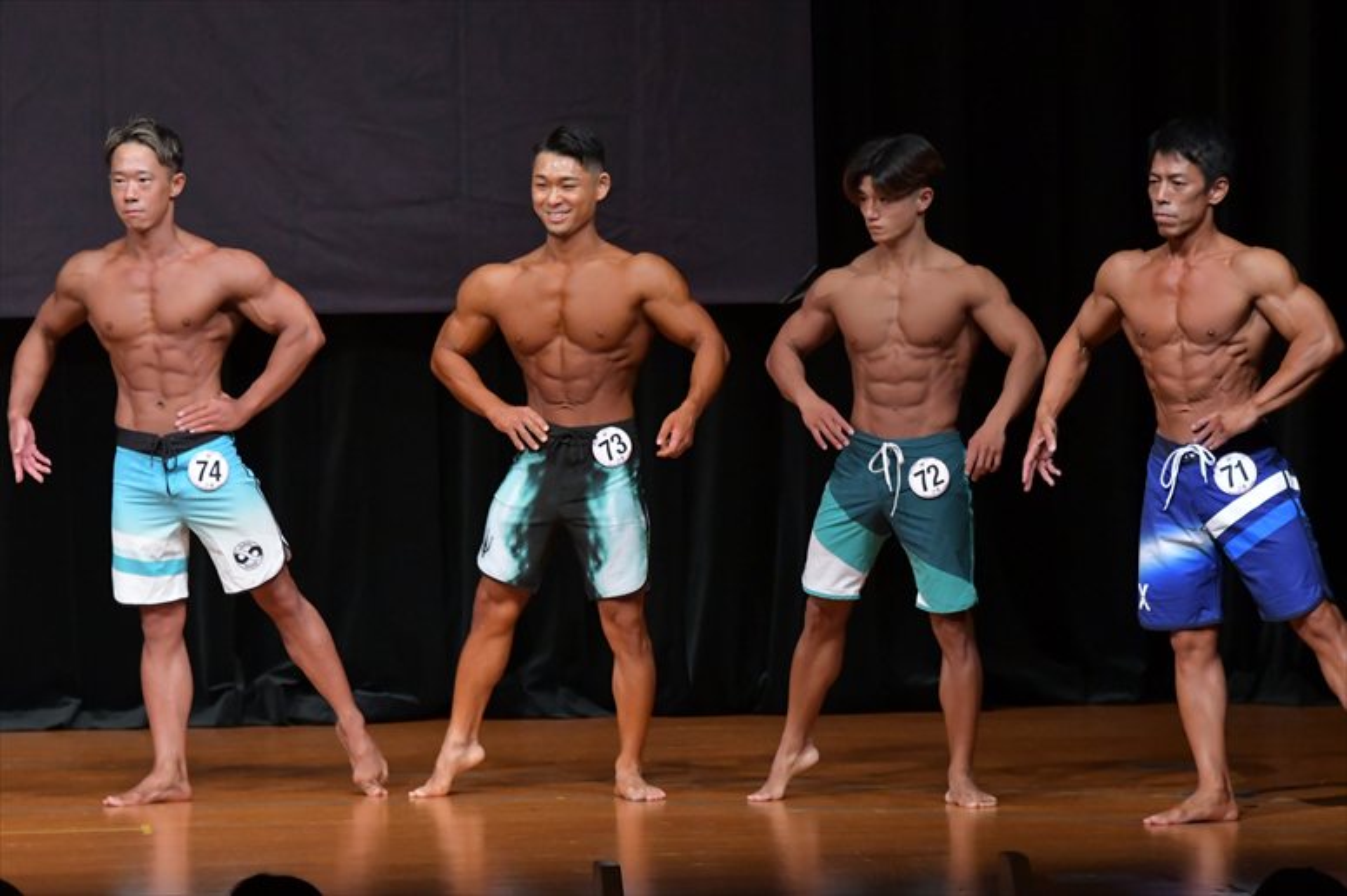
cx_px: 674
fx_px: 9537
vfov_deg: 5.4
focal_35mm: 255
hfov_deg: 8.1
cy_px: 448
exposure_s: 1/400
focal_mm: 170
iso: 5000
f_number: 5.6
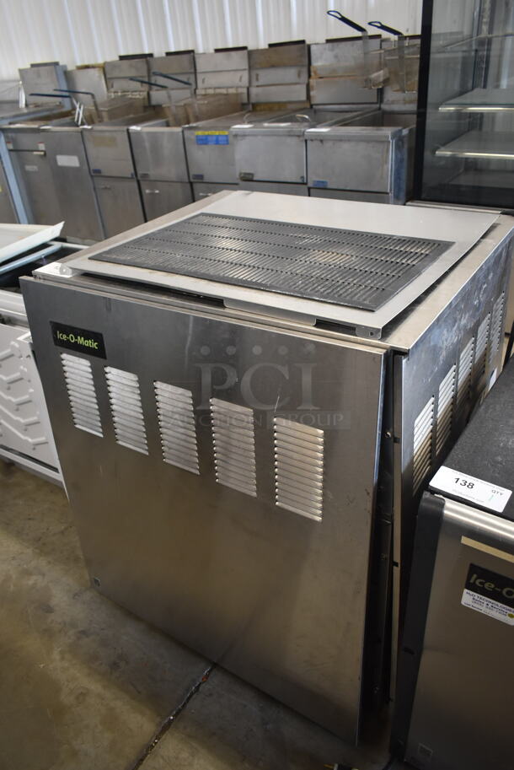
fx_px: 577
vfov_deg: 67.3
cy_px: 385
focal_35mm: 27
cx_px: 257
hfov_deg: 48.0
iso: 800
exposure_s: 1/60
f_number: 4
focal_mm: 18
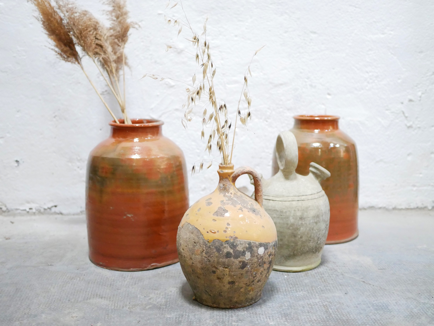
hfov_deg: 46.8
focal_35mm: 40
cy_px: 163
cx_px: 217
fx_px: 502
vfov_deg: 36.0
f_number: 1.7
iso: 2500
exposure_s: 1/60
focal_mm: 20
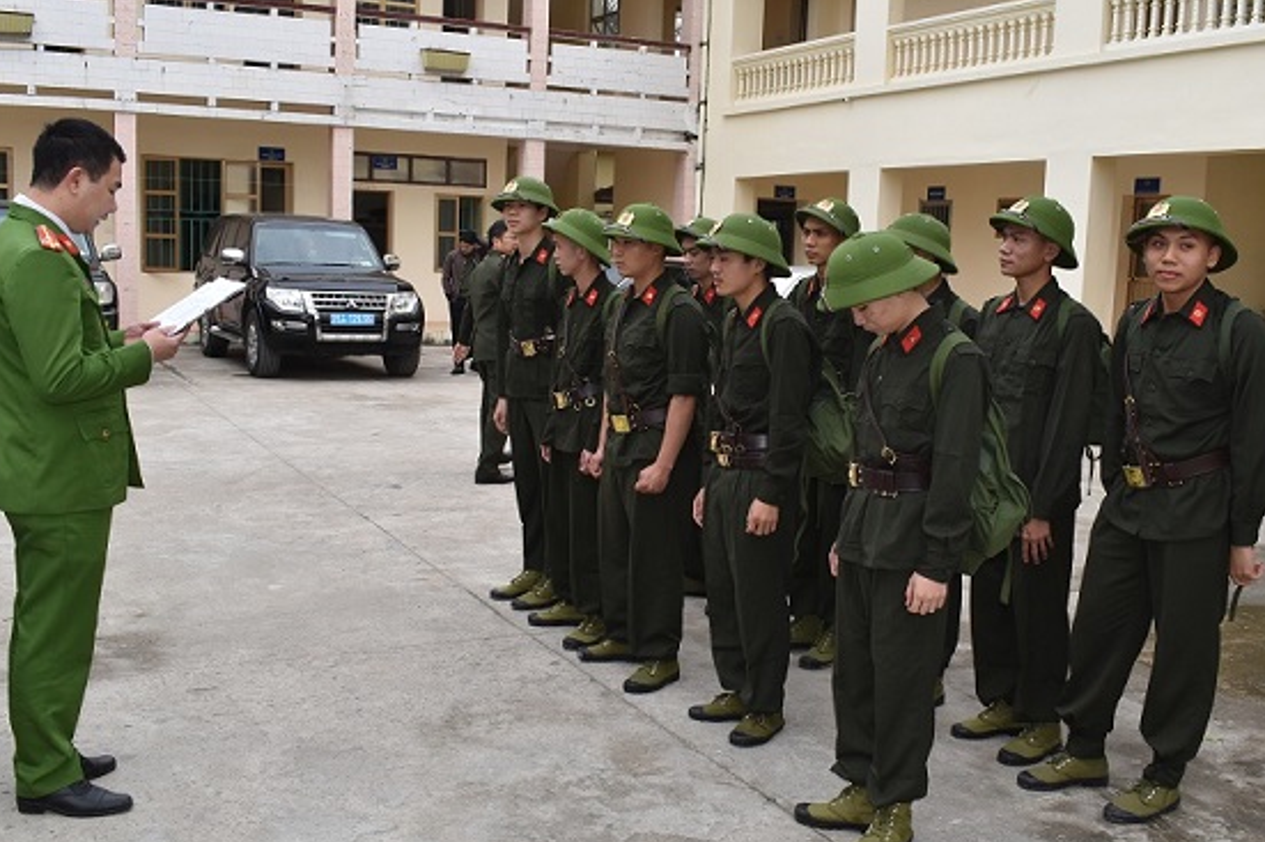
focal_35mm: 38
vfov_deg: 35.4
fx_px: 1319
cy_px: 449
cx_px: 652
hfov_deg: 51.2
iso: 500
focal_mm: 23
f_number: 16
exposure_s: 1/200
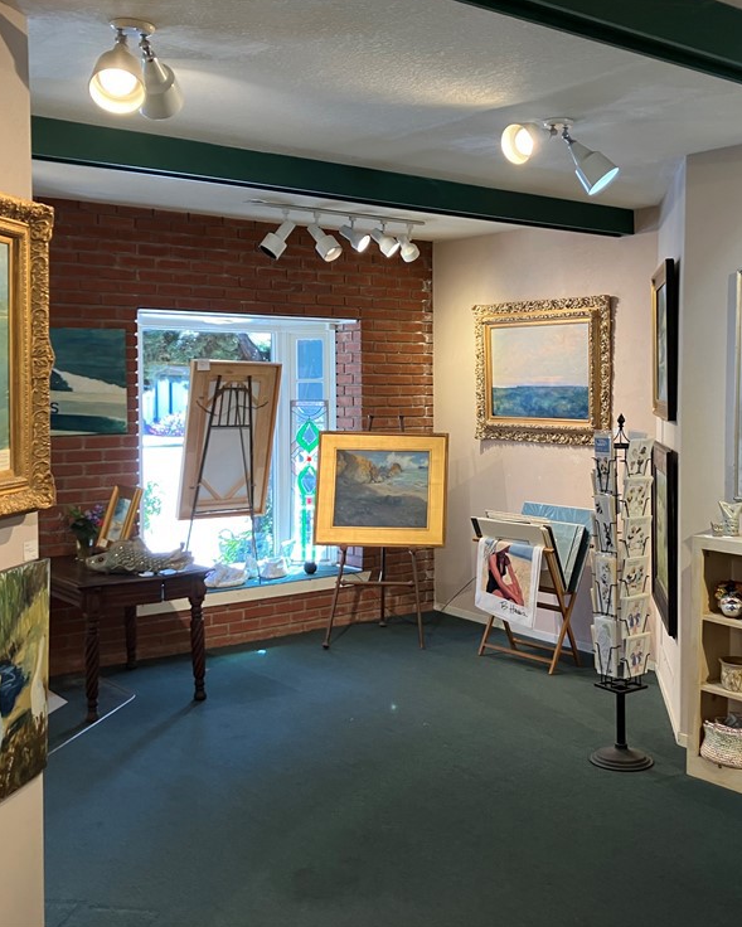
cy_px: 446
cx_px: 472
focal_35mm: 38
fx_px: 1043
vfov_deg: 47.9
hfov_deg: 38.9
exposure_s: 1/60
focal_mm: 3.99
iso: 64
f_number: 1.8
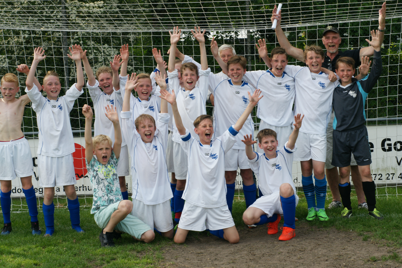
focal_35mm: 75
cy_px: 134
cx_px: 201
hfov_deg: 27.0
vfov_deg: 18.2
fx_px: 837
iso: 200
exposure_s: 1/160
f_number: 9
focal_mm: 50
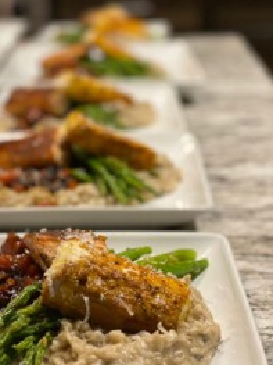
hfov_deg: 18.6
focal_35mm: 79
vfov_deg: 24.7
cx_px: 89
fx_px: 831
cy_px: 172
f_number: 2
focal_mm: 6
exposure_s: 1/40
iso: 200
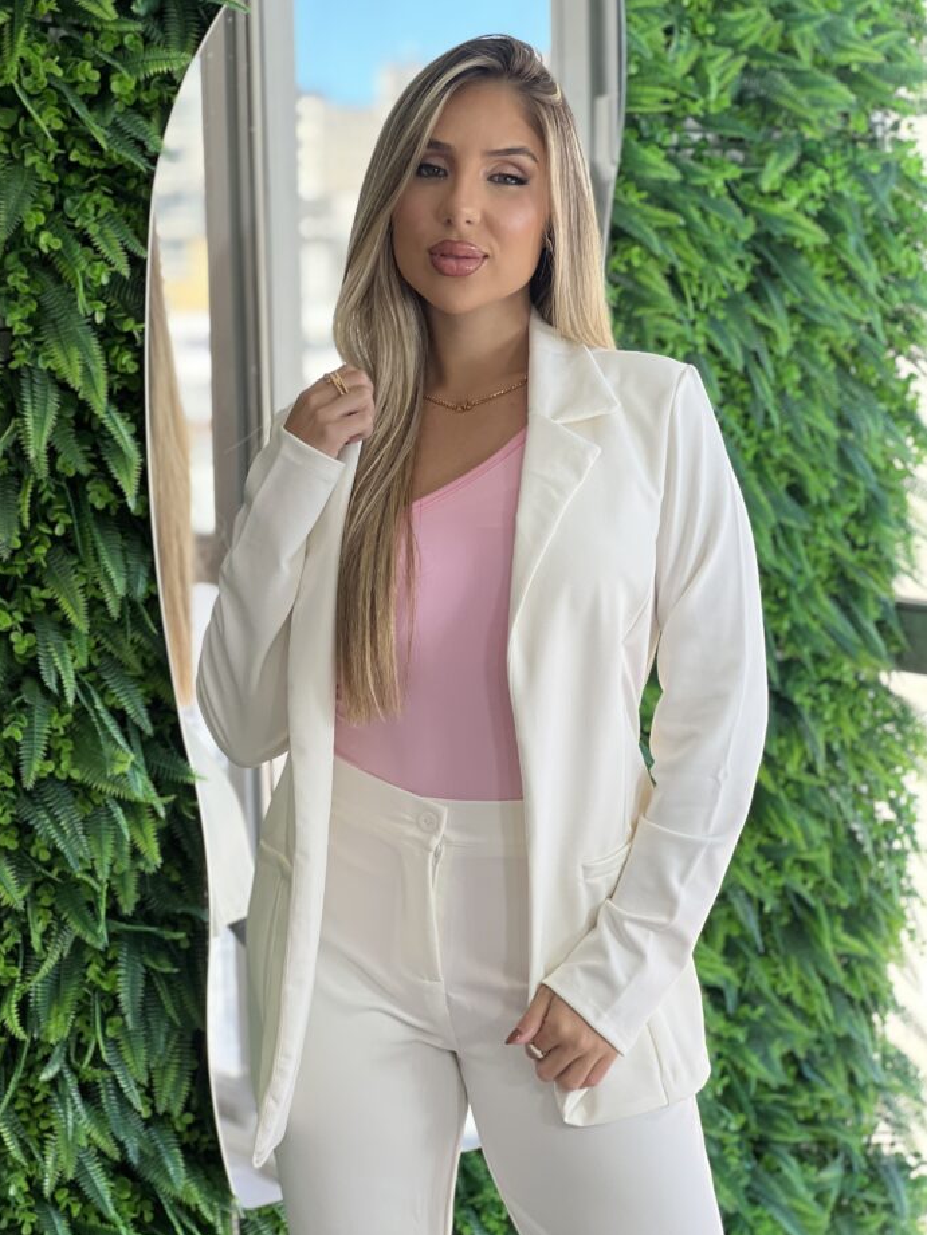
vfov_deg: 25.0
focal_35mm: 78
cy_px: 623
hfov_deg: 18.9
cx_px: 463
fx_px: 2784
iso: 64
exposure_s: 1/120
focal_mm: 9
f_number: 2.8
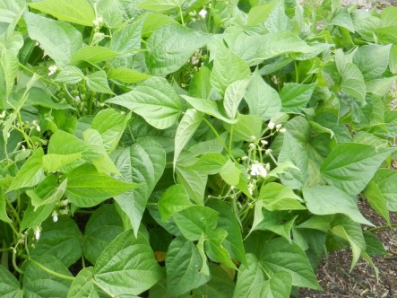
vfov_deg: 18.9
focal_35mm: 78
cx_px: 108
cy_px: 153
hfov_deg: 24.8
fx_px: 894
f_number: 4.2
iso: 160
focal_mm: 8.2
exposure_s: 1/250
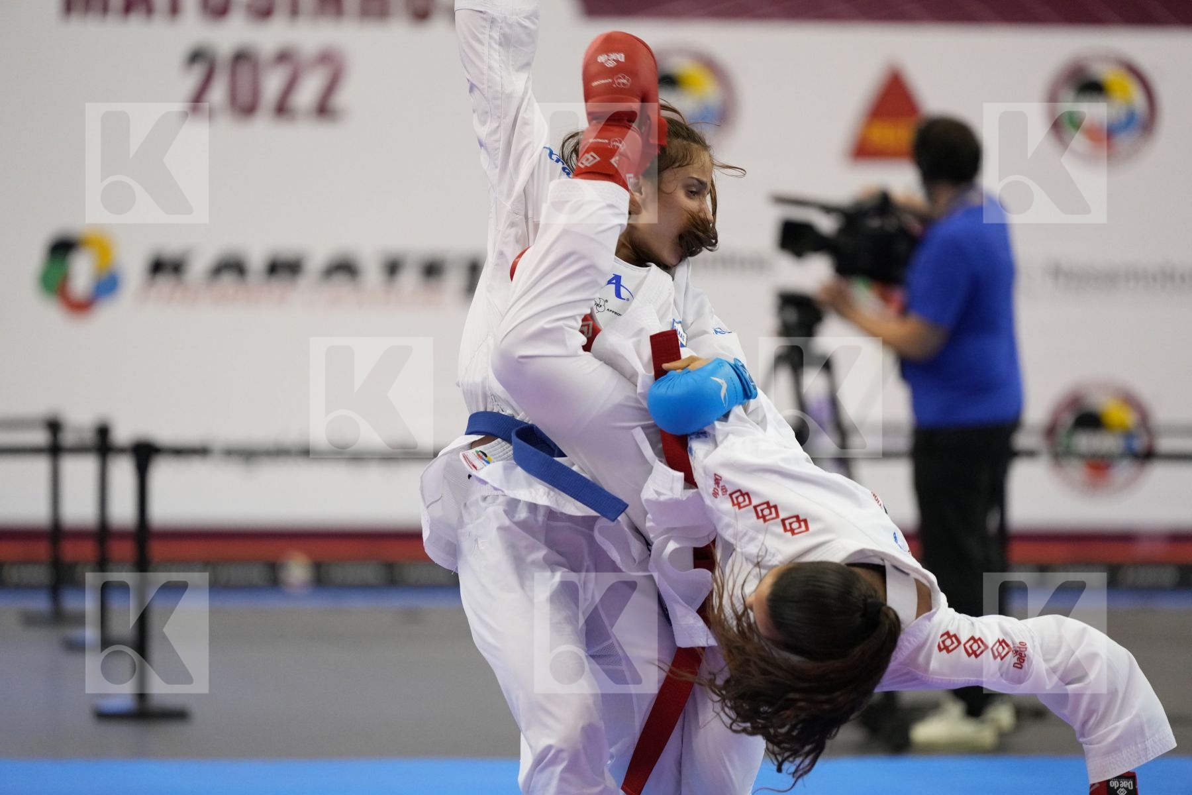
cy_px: 398
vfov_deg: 6.9
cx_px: 596
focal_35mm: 200
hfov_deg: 10.3
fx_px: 6622
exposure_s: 1/1000
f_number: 2.8
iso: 3200
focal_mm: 200
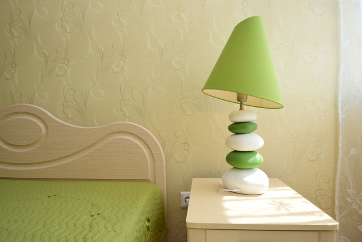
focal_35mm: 20
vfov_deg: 63.3
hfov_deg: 85.4
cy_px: 121
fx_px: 196
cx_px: 181
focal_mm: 13
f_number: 4.5
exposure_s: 1/200
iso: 100
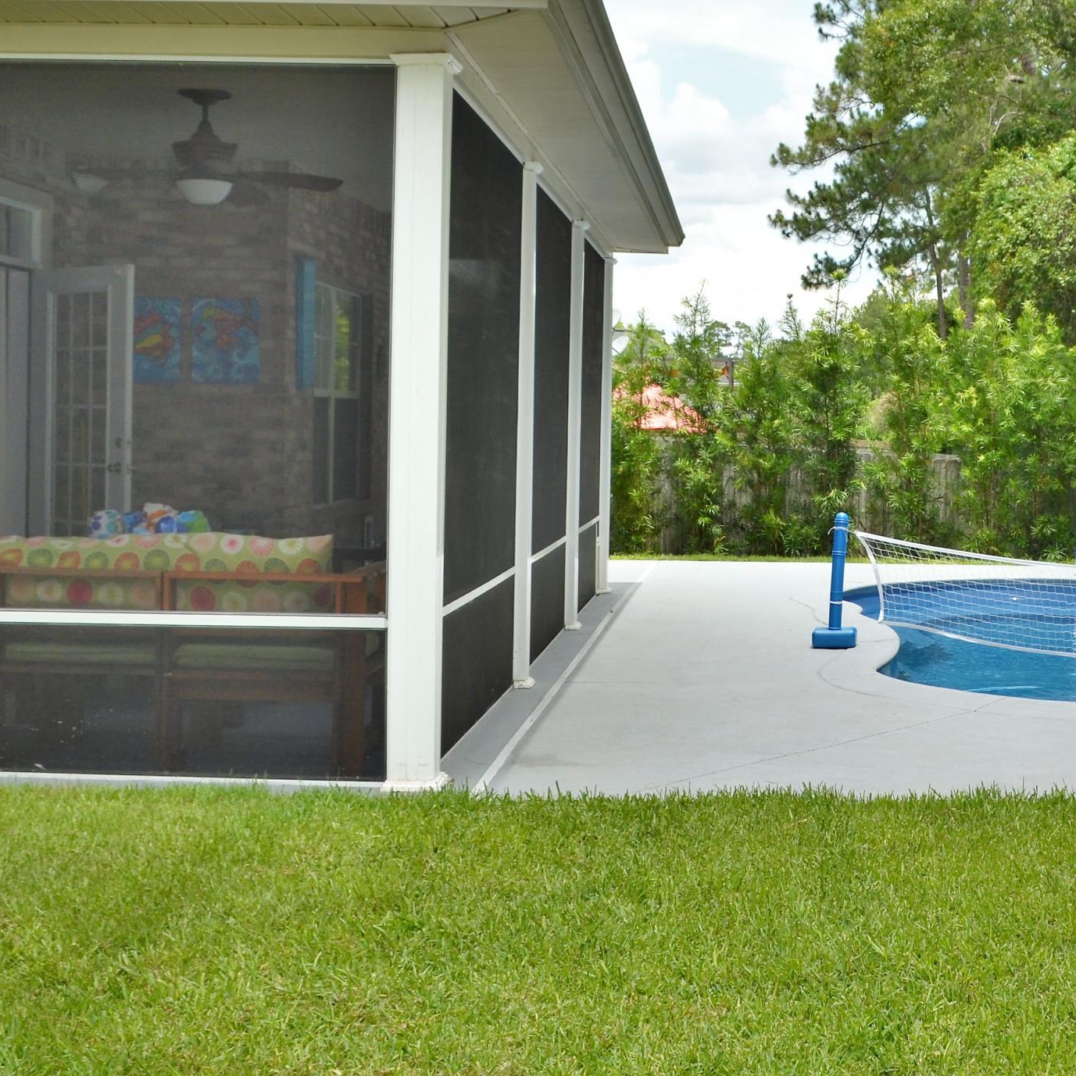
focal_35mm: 50
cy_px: 406
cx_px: 839
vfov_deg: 33.9
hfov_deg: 33.2
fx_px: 1758
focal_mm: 18
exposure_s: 1/200
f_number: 6.3
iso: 100
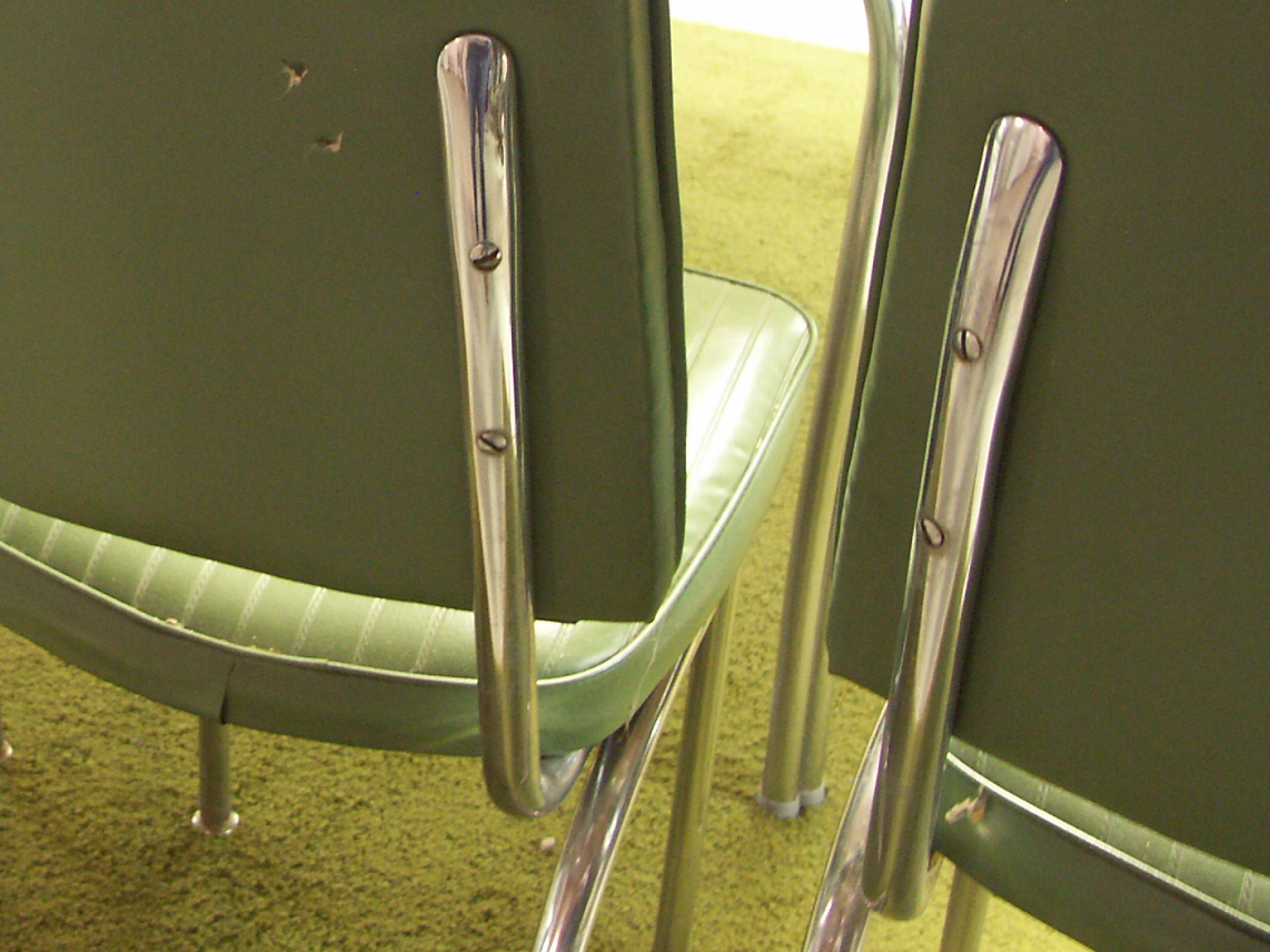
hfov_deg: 36.2
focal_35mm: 51
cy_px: 170
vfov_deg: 27.9
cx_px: 242
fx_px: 1871
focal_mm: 7.2
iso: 200
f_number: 2.8
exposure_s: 1/4
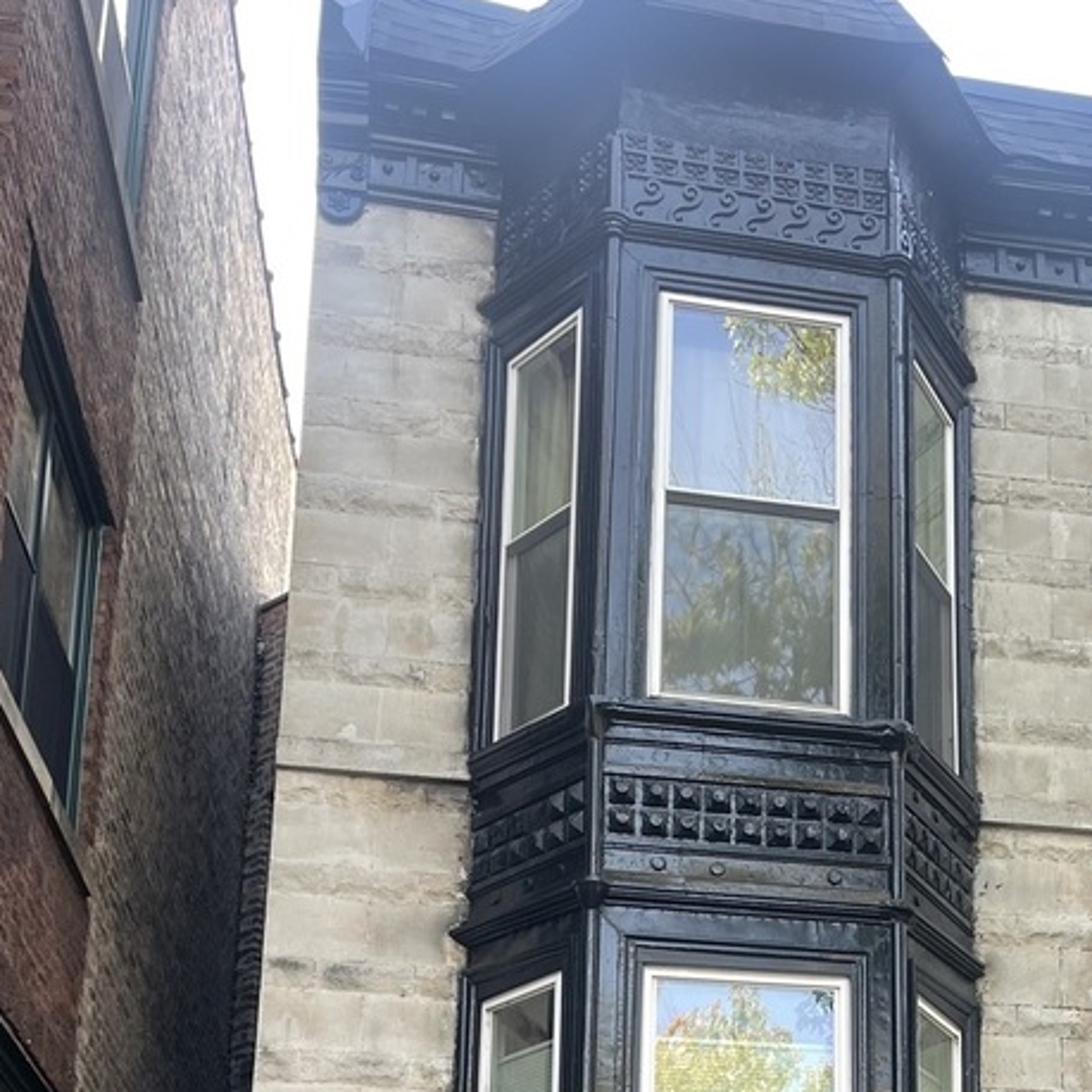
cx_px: 833
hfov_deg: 32.1
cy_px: 1218
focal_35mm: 52
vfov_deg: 29.4
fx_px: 1856
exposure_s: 1/121
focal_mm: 5.1
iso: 40
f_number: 1.6
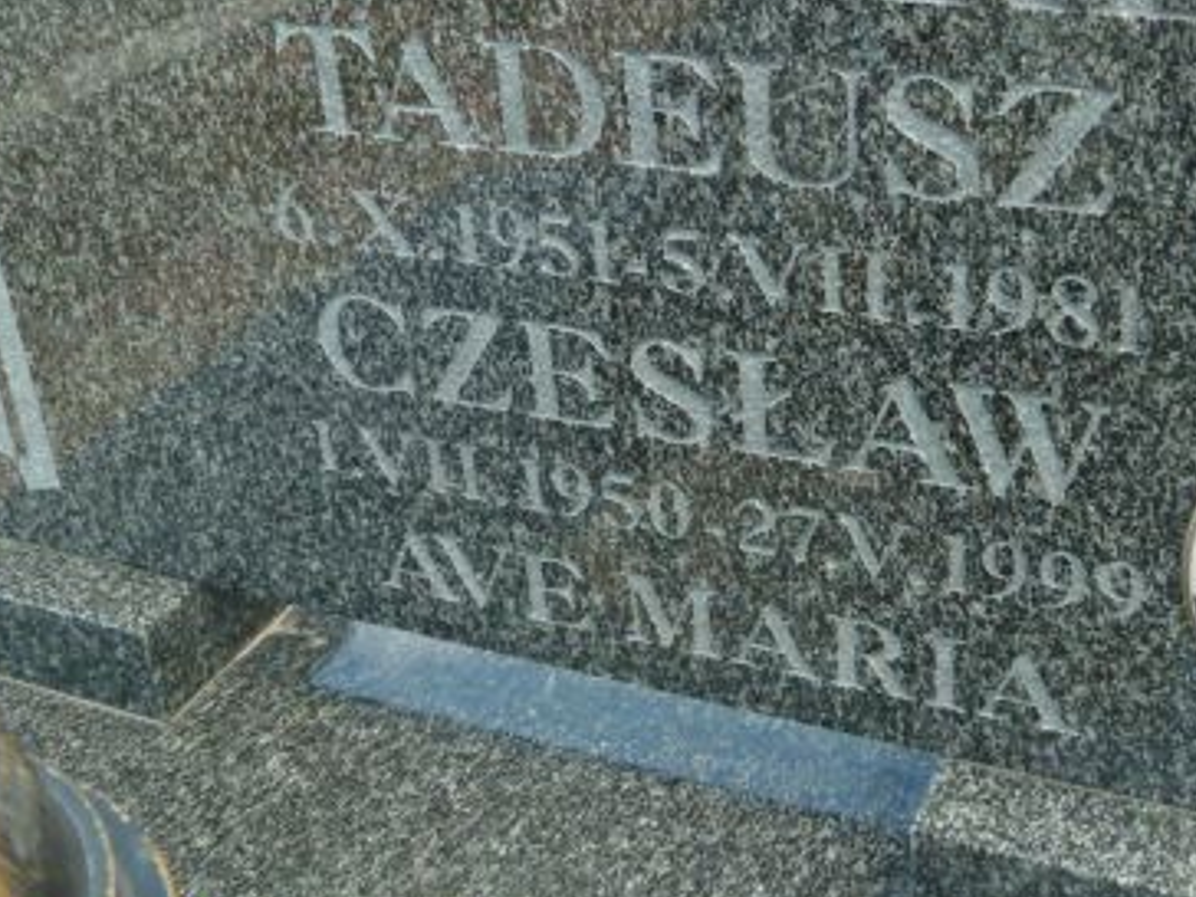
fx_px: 1520
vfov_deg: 32.2
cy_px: 207
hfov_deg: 42.4
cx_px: 798
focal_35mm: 44
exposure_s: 1/200
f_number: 3.3
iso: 160
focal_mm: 4.1
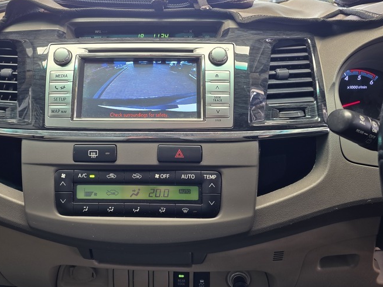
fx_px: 398
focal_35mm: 36
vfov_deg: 39.3
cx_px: 162
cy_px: 98
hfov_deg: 51.1
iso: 50
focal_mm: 6.25
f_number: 1.7
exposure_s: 1/50
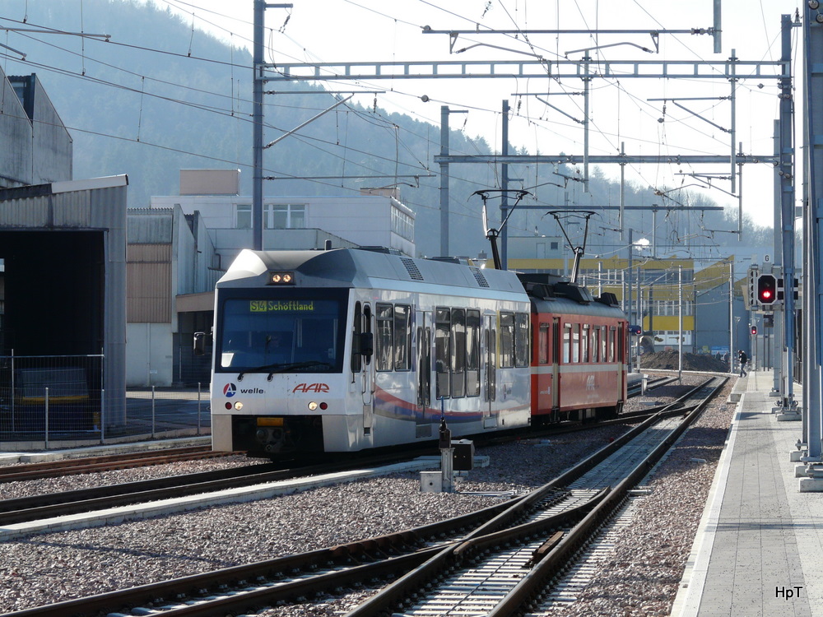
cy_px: 308
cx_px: 412
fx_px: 3352
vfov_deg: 10.5
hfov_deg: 14.0
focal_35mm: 141
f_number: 5.6
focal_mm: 23.1
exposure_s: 1/320
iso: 100
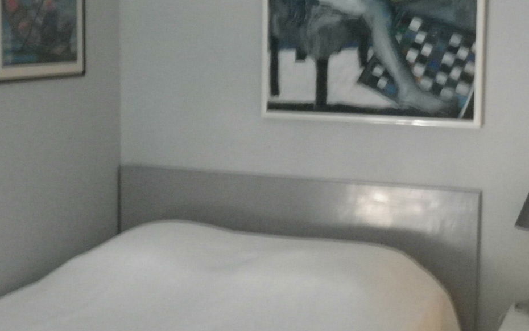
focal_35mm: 62
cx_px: 206
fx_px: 894
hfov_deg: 32.8
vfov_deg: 20.9
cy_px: 134
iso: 800
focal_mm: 6.1
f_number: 3.8
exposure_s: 1/5
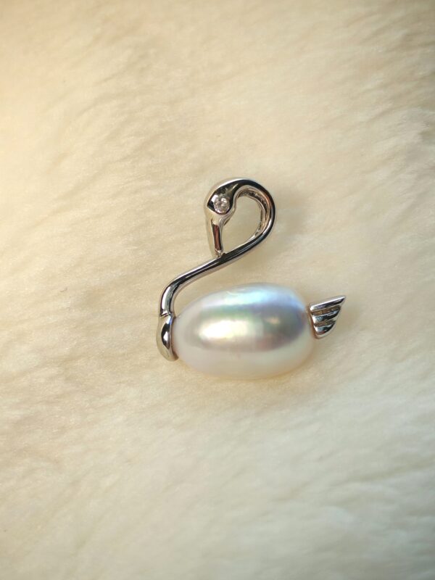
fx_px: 1139
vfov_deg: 28.6
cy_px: 290
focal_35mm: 68
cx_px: 218
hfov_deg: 21.6
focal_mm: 5.52
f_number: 1.95
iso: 50
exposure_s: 1/120
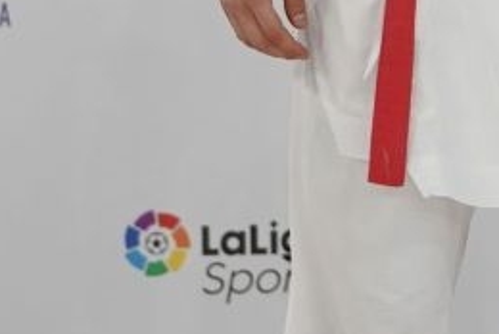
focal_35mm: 484
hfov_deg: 4.2
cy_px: -328
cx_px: 1015
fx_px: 6716
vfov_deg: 2.8
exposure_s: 1/250
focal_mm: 70
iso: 1000
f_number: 2.8
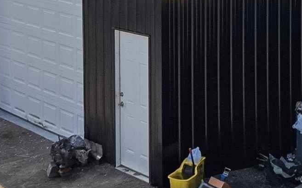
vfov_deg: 10.7
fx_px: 979
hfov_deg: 17.3
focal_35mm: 119
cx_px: 276
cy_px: -63
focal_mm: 8.7
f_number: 1.8
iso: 190
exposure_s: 1/8000
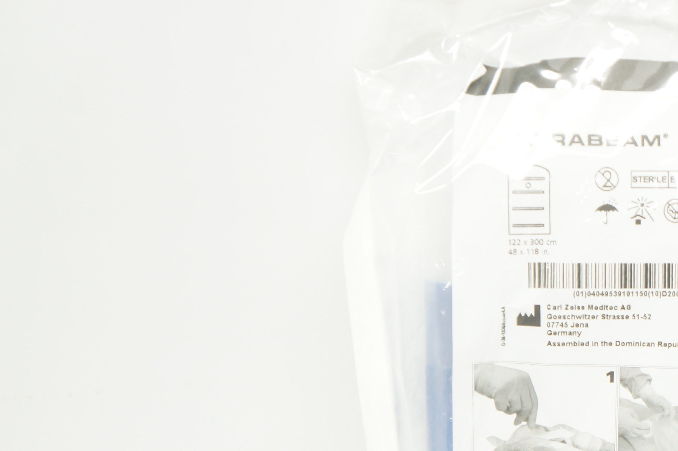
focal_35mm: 111
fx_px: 2088
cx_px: 659
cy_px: 403
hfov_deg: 18.0
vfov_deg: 12.2
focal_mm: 38
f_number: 5
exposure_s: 1/80
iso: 400
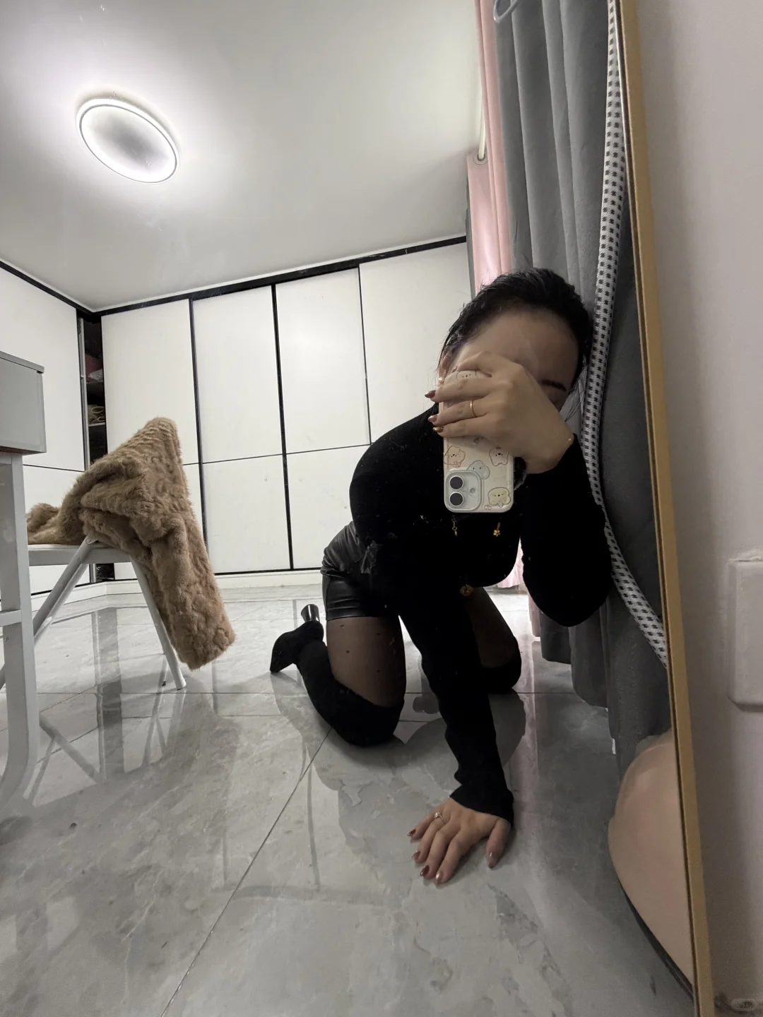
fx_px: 411
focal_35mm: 14
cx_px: 382
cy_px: 508
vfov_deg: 102.1
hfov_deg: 85.7
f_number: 2.2
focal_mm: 2.22
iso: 400
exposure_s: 1/50
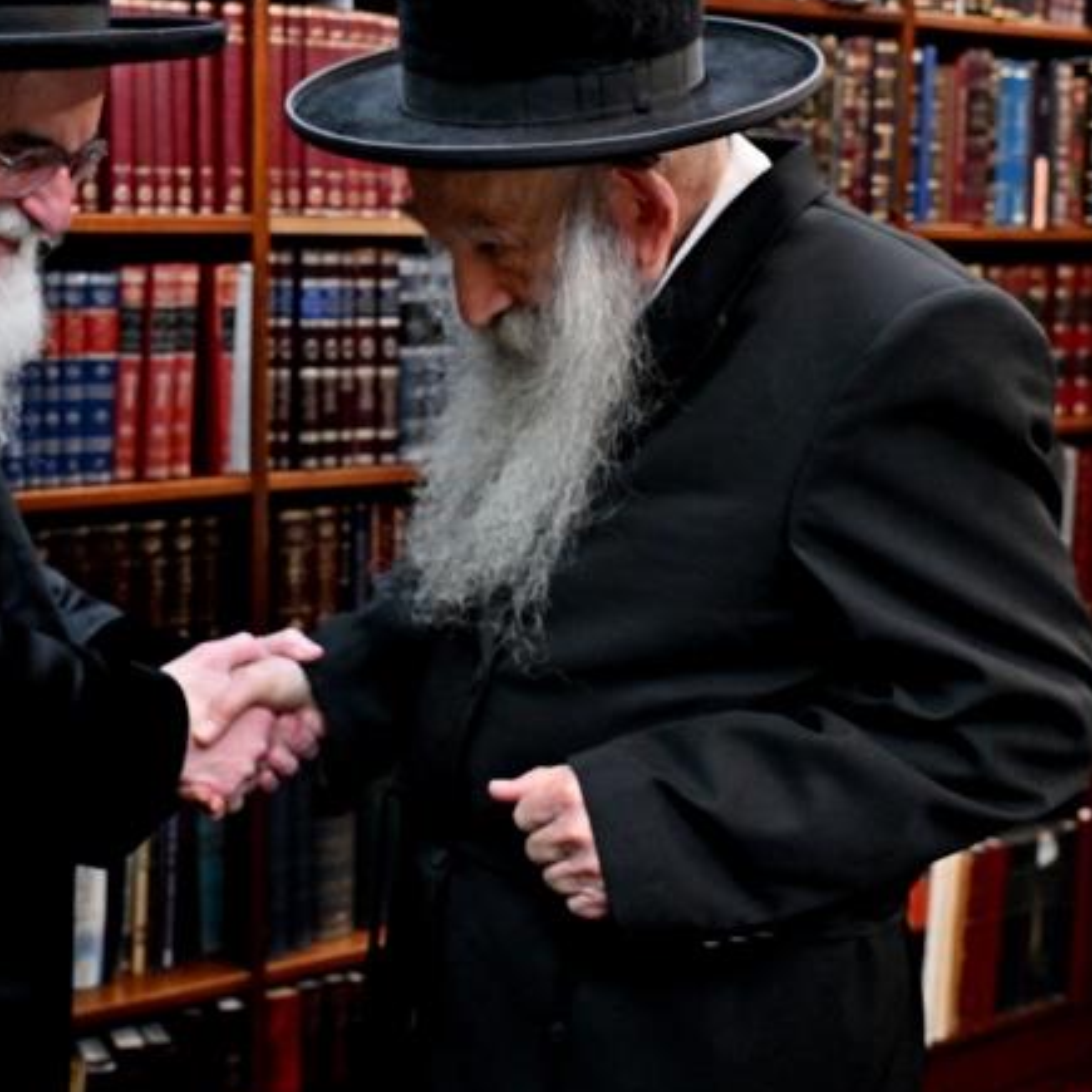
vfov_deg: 35.2
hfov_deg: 34.8
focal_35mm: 48
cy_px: 413
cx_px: 311
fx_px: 1713
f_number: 4
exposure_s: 1/160
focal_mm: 24
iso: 1000
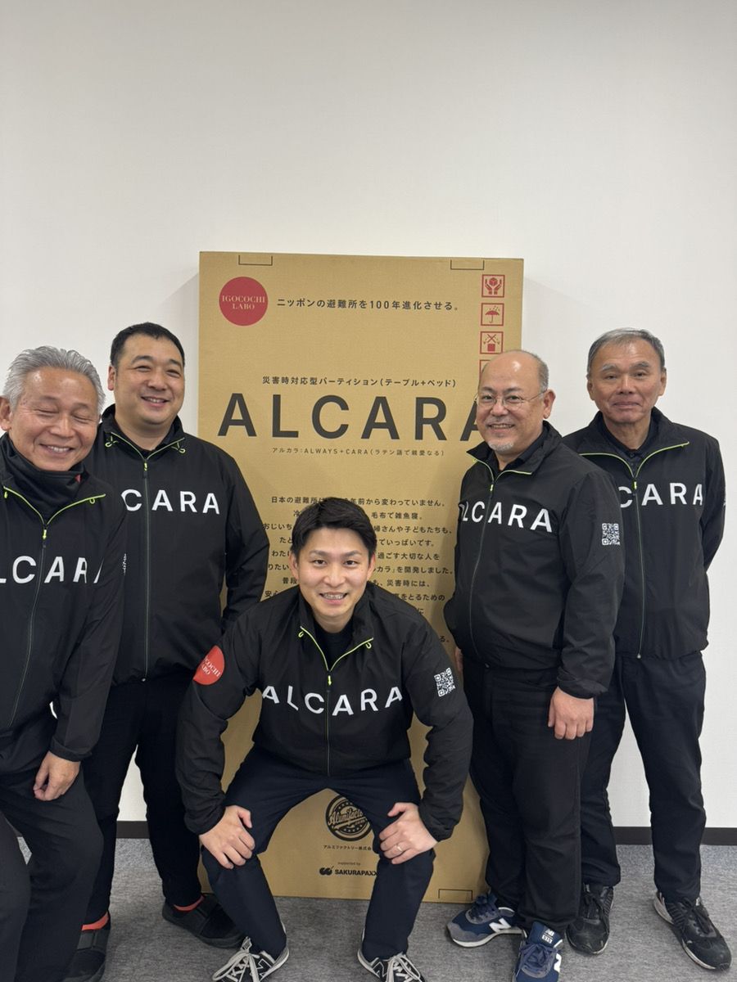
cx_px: 368
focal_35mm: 24
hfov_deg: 56.8
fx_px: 681
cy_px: 491
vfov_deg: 71.6
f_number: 1.78
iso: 125
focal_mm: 6.76
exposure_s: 1/60
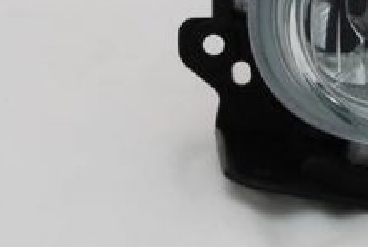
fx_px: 2276
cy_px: -10
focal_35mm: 222
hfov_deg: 9.1
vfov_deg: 6.2
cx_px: 434
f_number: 16
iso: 100
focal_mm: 55
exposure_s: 2
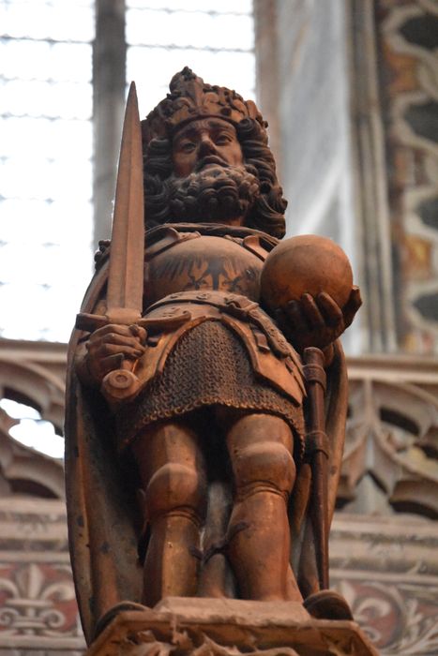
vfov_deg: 9.5
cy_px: 328
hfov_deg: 6.3
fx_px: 3967
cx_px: 219
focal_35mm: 218
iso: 12800
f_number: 5
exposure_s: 1/200
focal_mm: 145
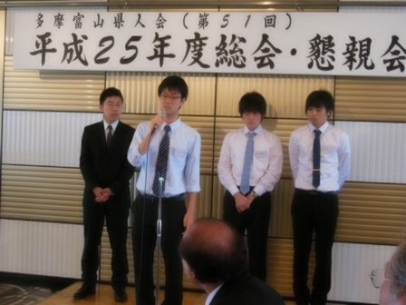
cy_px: 152
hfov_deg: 32.2
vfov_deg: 24.4
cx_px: 203
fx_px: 704
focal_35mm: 60
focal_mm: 10.7
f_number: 5
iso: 400
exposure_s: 1/40
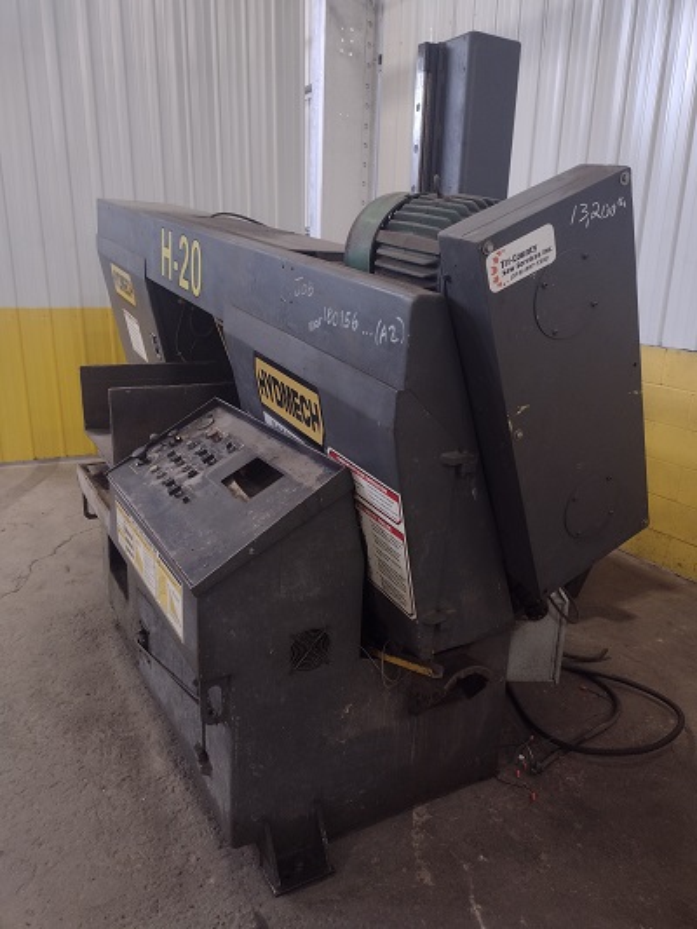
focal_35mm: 27
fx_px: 725
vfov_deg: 65.3
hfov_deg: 51.4
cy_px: 464
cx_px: 348
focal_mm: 4.71
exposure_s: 1/40
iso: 328
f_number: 1.7
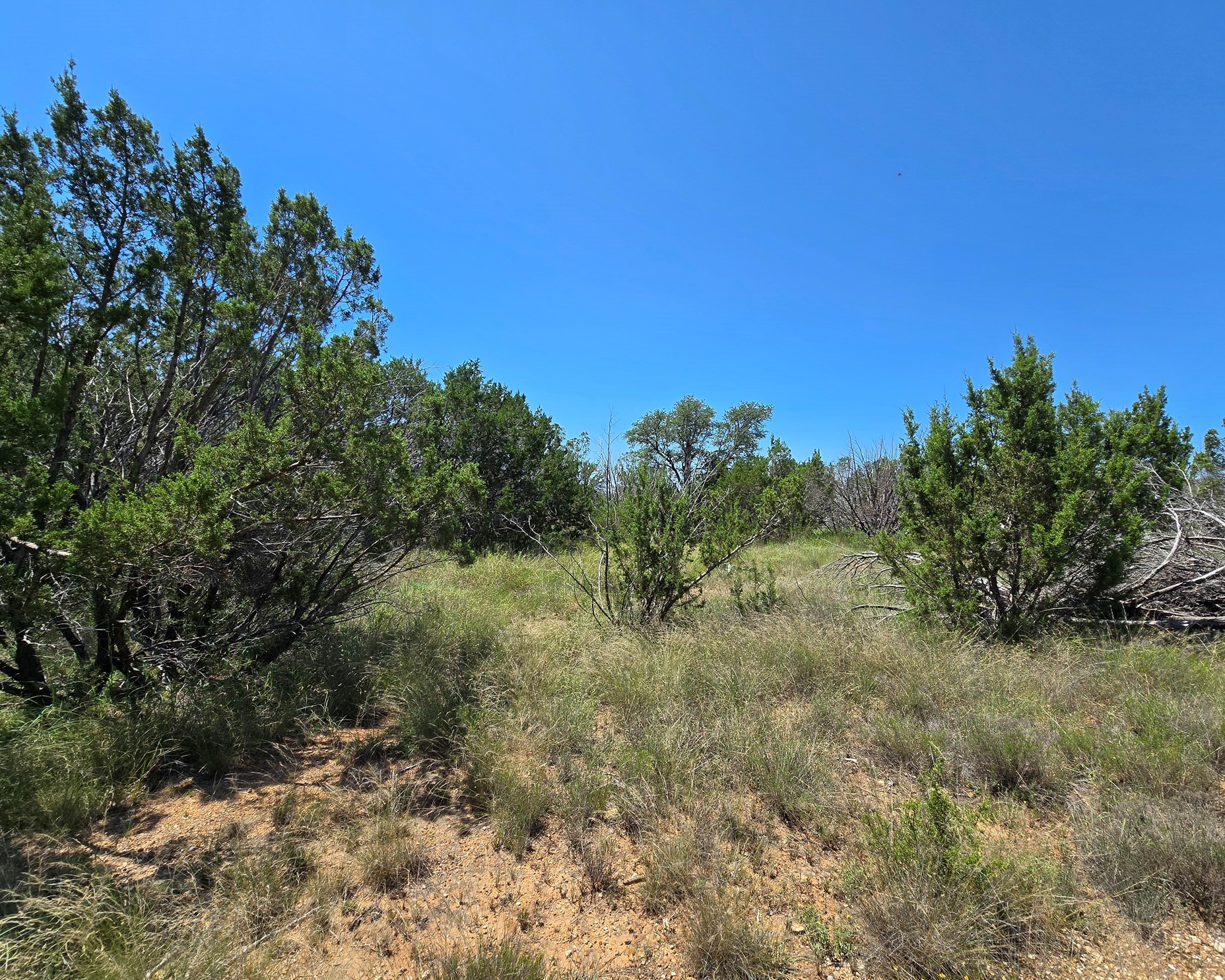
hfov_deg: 100.6
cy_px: 493
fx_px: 508
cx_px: 639
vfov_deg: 88.0
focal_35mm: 14
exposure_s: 1/1962
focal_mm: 2.2
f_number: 2.2
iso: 50
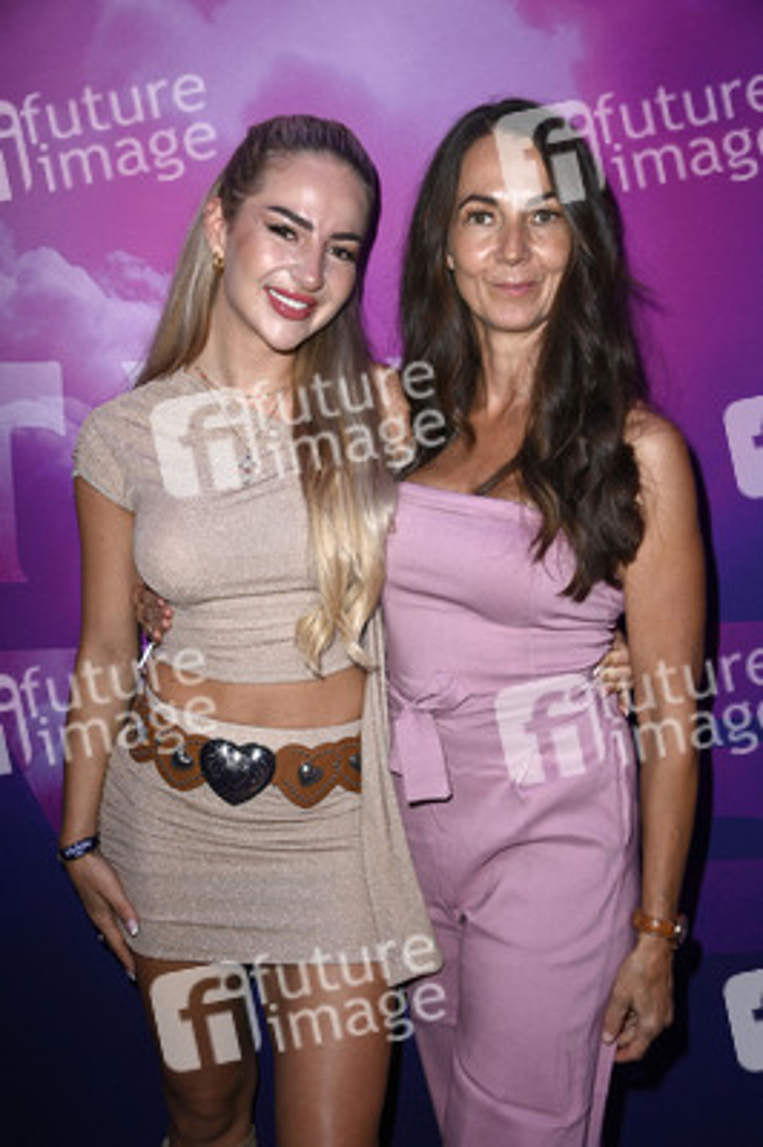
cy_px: 574
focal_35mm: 48
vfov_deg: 41.1
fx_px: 1529
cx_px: 382
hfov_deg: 28.0
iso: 400
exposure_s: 1/250
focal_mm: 48
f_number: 5.6
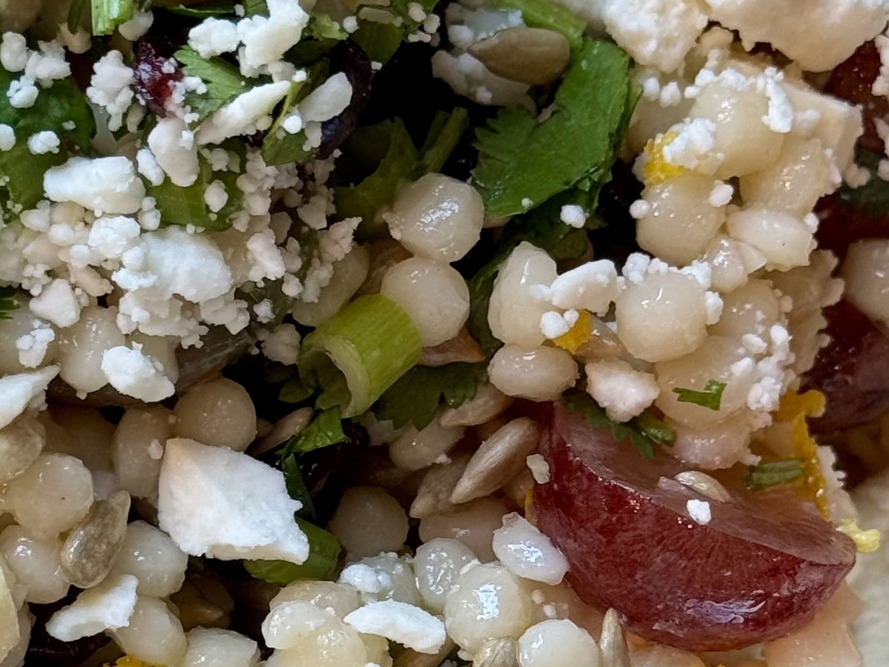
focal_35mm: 105
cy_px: 73
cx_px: 384
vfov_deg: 14.0
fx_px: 2697
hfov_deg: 18.7
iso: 64
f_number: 1.78
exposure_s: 1/60
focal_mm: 6.76
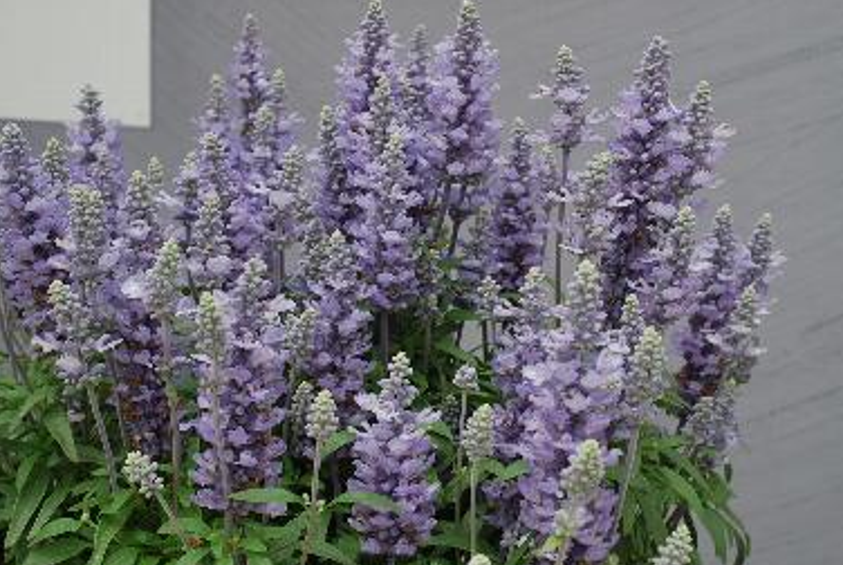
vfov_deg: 26.6
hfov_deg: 38.8
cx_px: 446
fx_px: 1196
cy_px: 291
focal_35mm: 51
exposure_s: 1/60
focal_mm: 32
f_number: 8
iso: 125
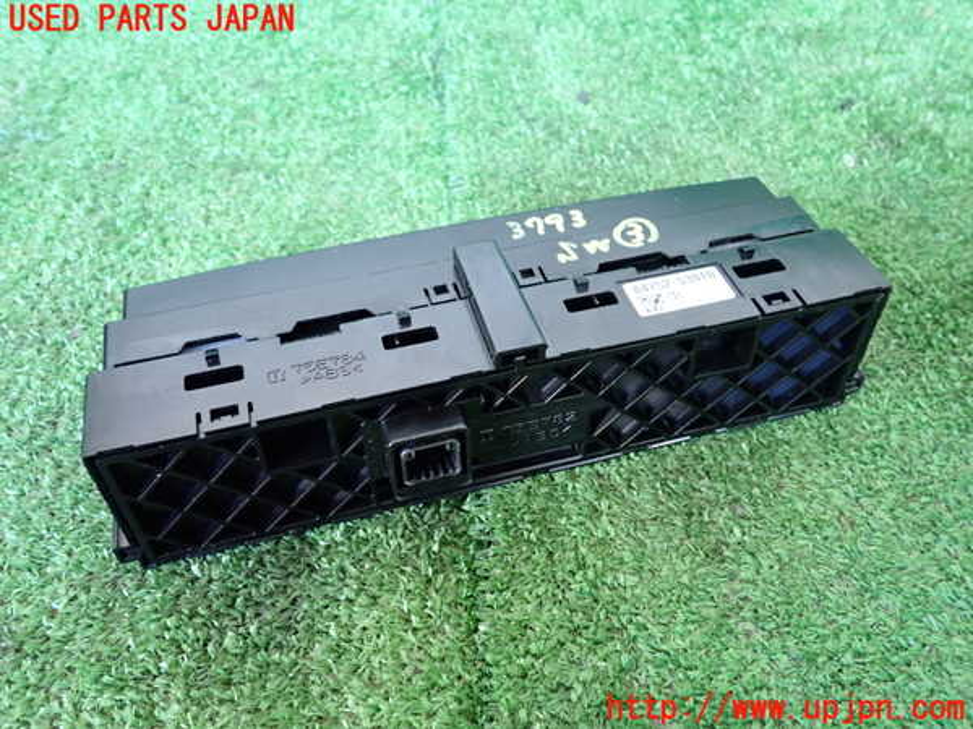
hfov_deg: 60.0
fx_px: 843
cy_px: 364
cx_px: 486
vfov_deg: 46.8
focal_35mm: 30
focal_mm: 5.4
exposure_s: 1/30
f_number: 2.3
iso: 640
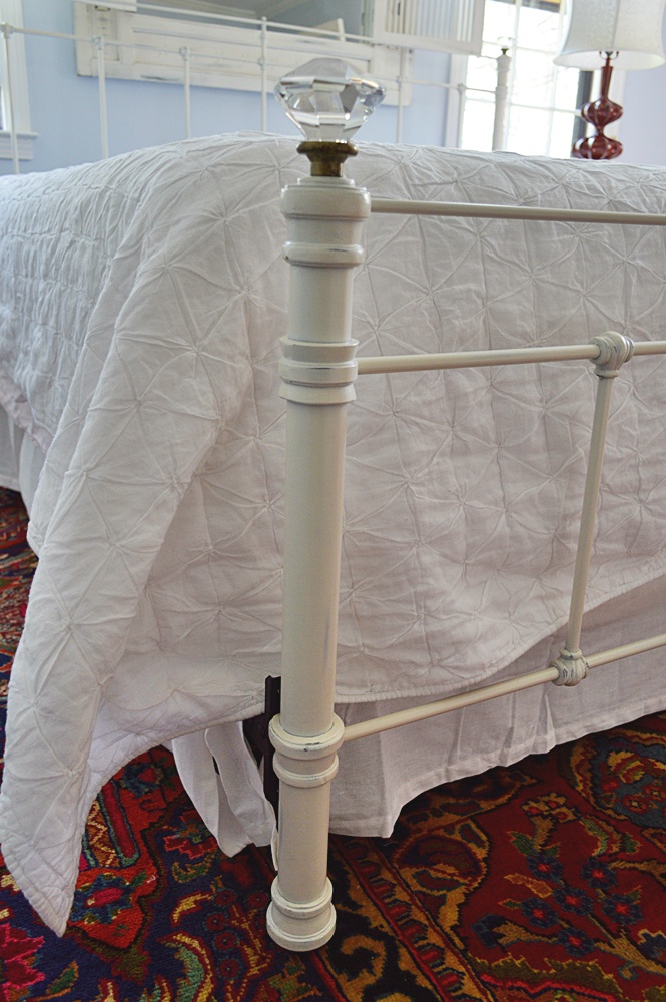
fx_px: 834
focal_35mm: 30
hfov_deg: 43.5
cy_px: 501
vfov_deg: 62.0
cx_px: 333
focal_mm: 20
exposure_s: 1/25
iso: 400
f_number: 3.8
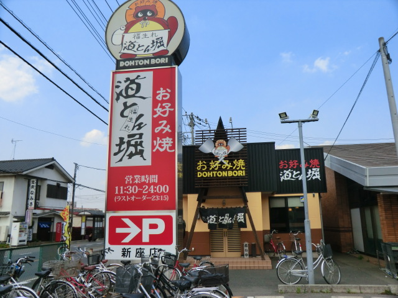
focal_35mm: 29
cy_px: 149
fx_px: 333
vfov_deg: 48.2
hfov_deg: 61.7
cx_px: 199
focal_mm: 5.2
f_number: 7.9
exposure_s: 1/200
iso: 80
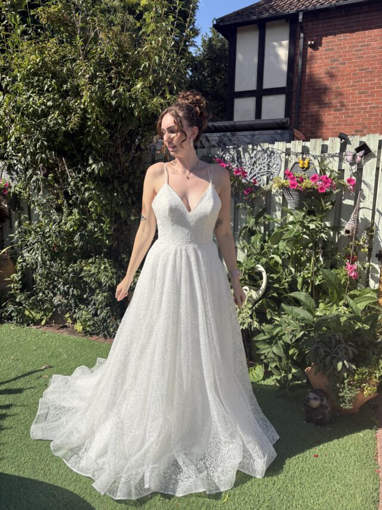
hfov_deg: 53.1
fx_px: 382
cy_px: 255
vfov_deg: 67.3
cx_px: 191
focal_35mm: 26
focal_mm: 5.96
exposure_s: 1/4065
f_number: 1.6
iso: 50
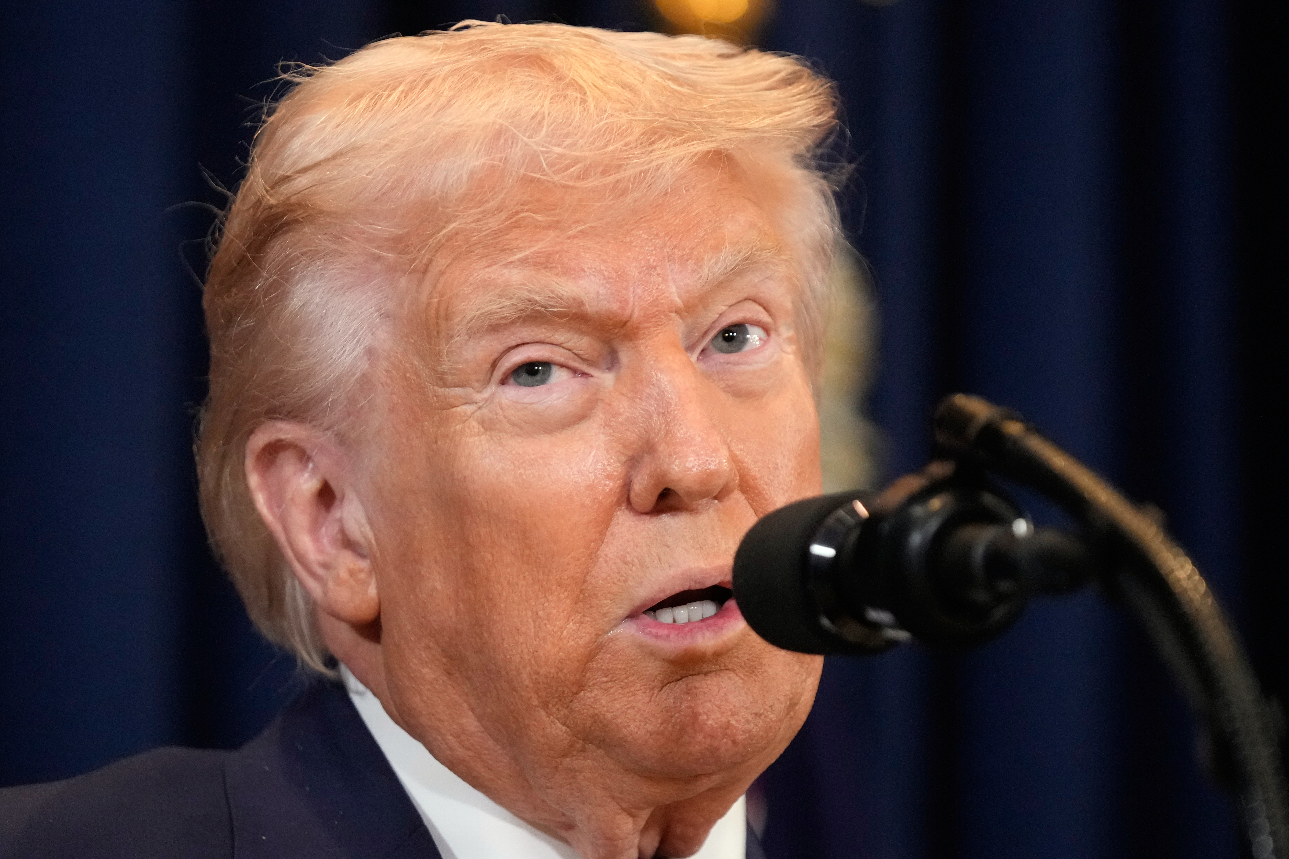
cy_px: 430
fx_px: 10741
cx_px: 644
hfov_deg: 6.9
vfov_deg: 4.6
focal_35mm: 300
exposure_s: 1/500
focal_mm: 200
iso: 5000
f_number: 2.8
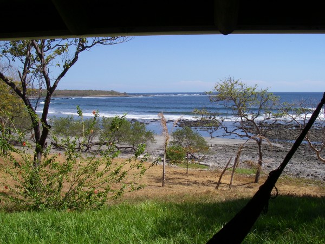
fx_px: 357
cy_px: 122
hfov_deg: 49.0
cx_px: 162
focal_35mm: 38
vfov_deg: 37.7
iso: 64
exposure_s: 1/250
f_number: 6.6
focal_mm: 6.3
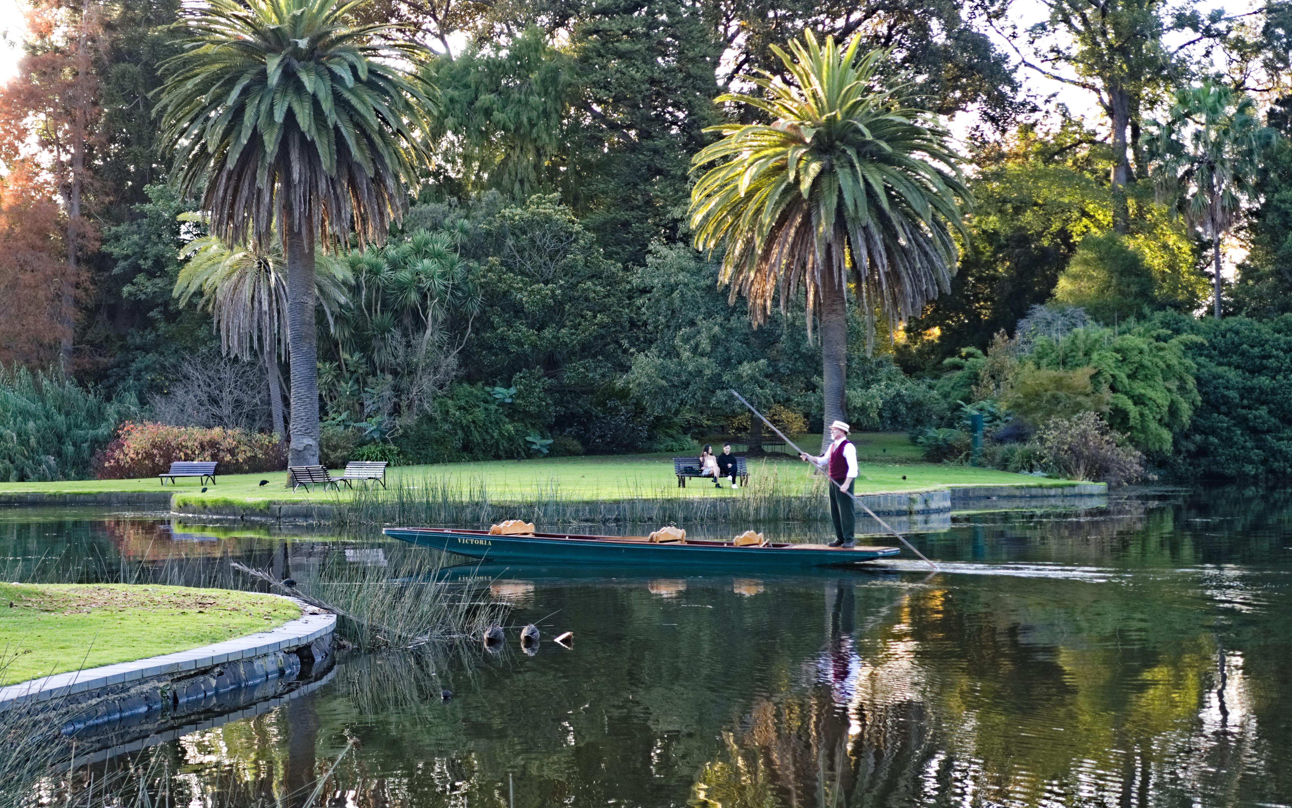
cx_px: 652
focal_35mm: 65
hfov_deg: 31.5
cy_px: 388
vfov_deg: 20.0
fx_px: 2289
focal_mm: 22.95
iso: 250
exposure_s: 1/80
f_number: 2.8
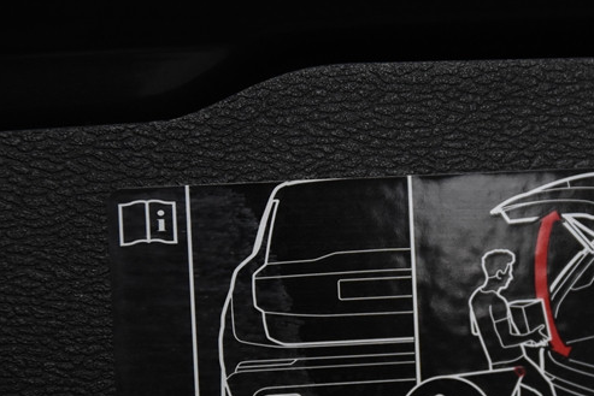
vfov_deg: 6.3
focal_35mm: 218
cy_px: 311
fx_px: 3598
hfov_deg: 9.4
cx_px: 451
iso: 1600
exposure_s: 1/320
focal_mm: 70
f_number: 4.5
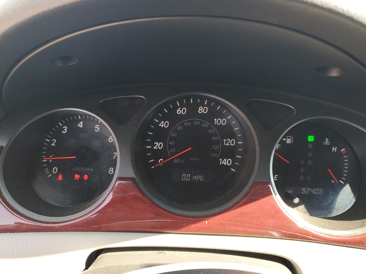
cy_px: 137
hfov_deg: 67.3
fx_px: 275
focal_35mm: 26
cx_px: 183
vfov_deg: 53.1
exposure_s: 1/120
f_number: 1.5
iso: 53
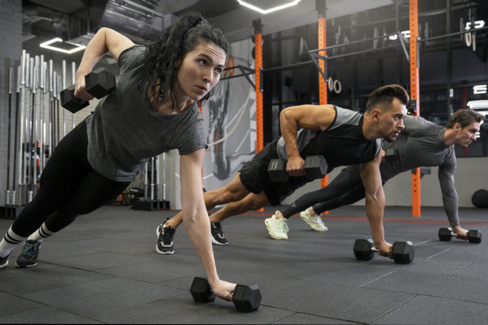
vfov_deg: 39.5
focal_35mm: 33
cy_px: 162
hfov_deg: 56.6
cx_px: 244
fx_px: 453
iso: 1000
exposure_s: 1/100
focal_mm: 33.4
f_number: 4.5
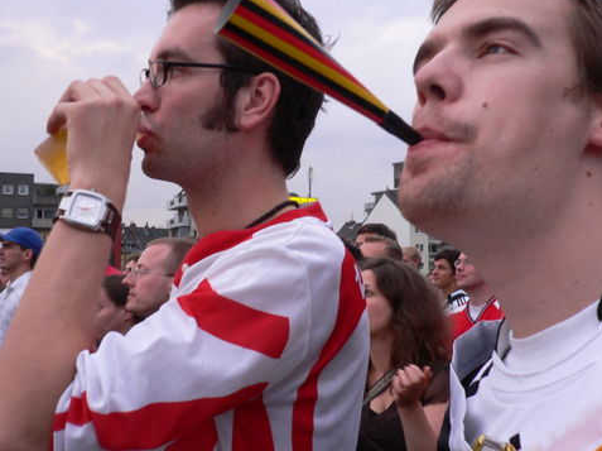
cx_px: 283
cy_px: 198
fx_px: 817
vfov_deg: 30.8
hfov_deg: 40.4
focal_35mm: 47
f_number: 2.8
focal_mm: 5.8
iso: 150
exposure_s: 1/15
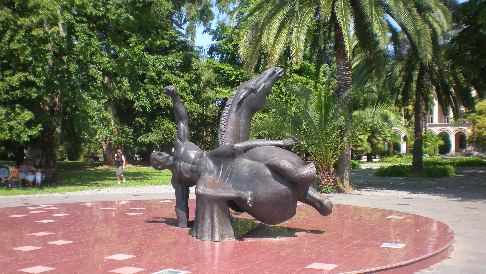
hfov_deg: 48.4
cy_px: 165
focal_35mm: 42
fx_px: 541
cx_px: 242
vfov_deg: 28.3
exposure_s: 1/196
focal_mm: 6.3
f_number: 4.6
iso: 64
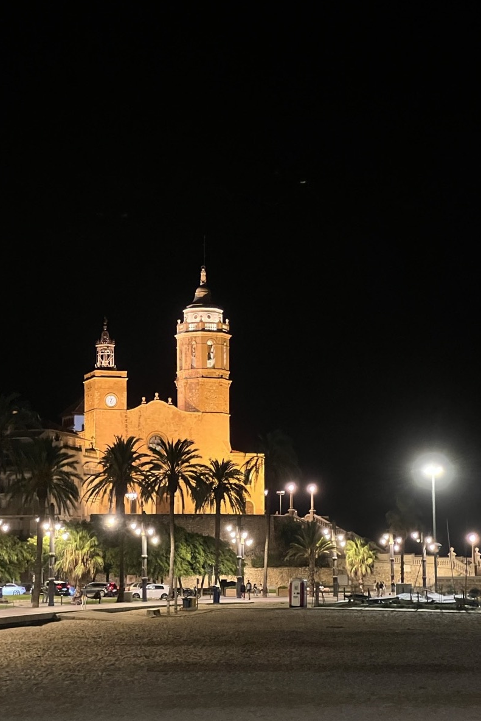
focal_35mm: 81
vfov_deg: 25.1
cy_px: 358
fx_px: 1623
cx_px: 217
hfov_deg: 16.9
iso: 1600
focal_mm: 9
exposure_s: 1/20
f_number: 2.8
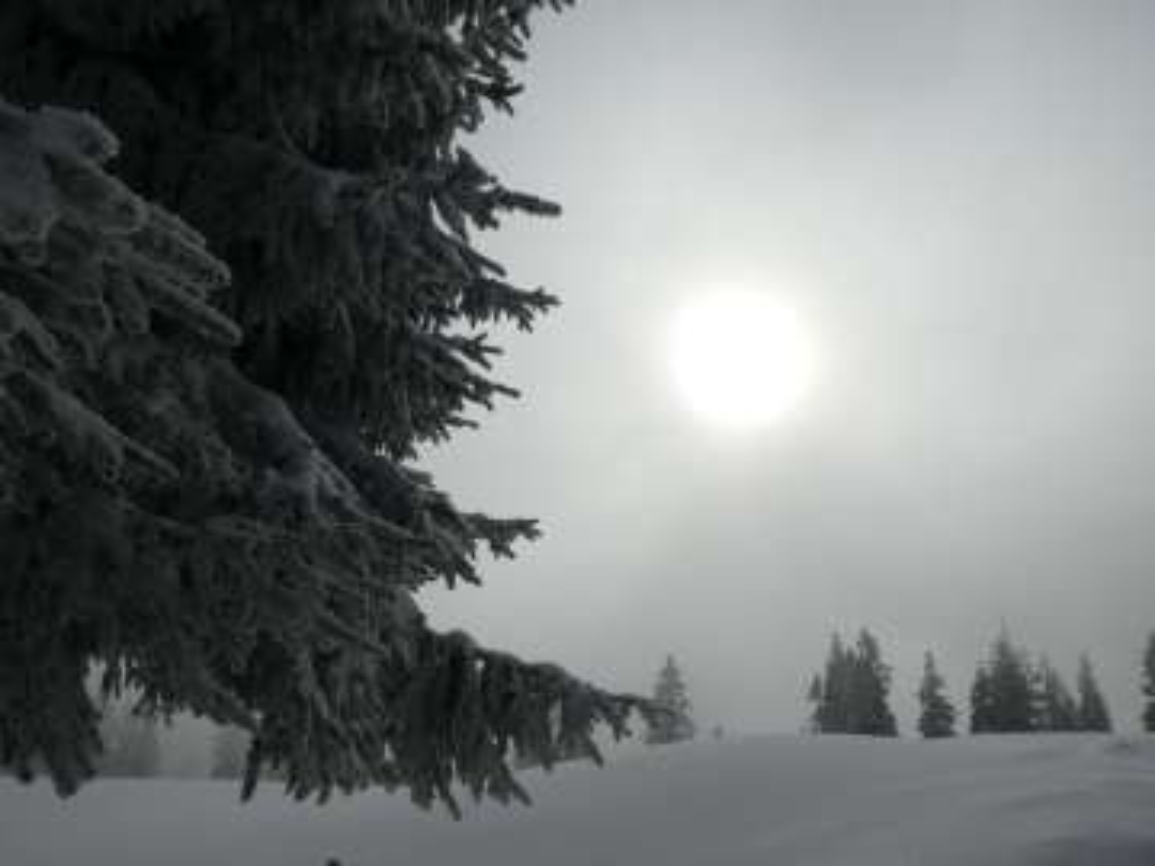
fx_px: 801
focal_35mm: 24
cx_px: 578
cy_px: 433
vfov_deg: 56.8
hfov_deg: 71.6
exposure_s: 1/1300
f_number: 8
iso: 80
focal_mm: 4.3
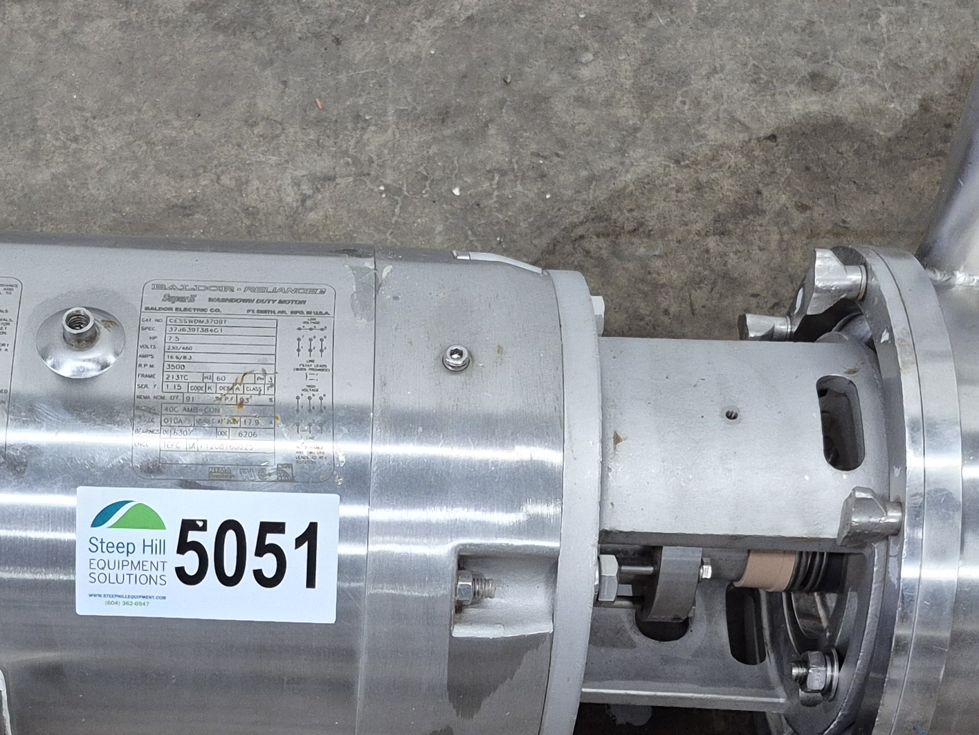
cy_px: 604
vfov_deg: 22.3
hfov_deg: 29.4
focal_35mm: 65
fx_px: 1839
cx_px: 251
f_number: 1.8
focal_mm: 5.4
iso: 320
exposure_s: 1/120
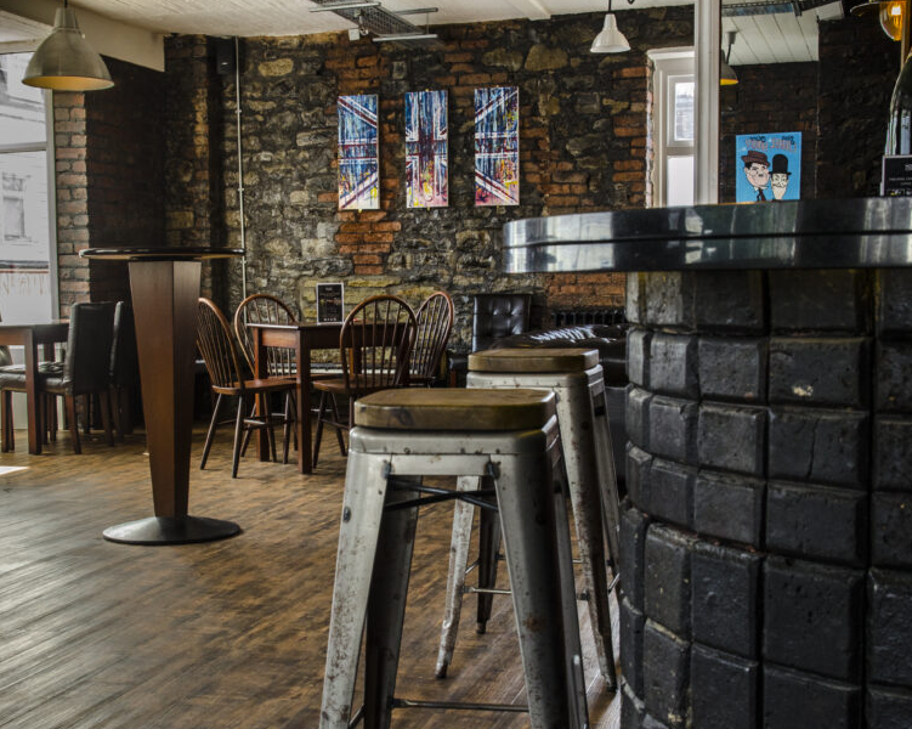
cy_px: 372
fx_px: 1365
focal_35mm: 51
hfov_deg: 36.9
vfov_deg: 29.9
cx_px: 417
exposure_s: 1/50
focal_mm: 29
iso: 640
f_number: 9
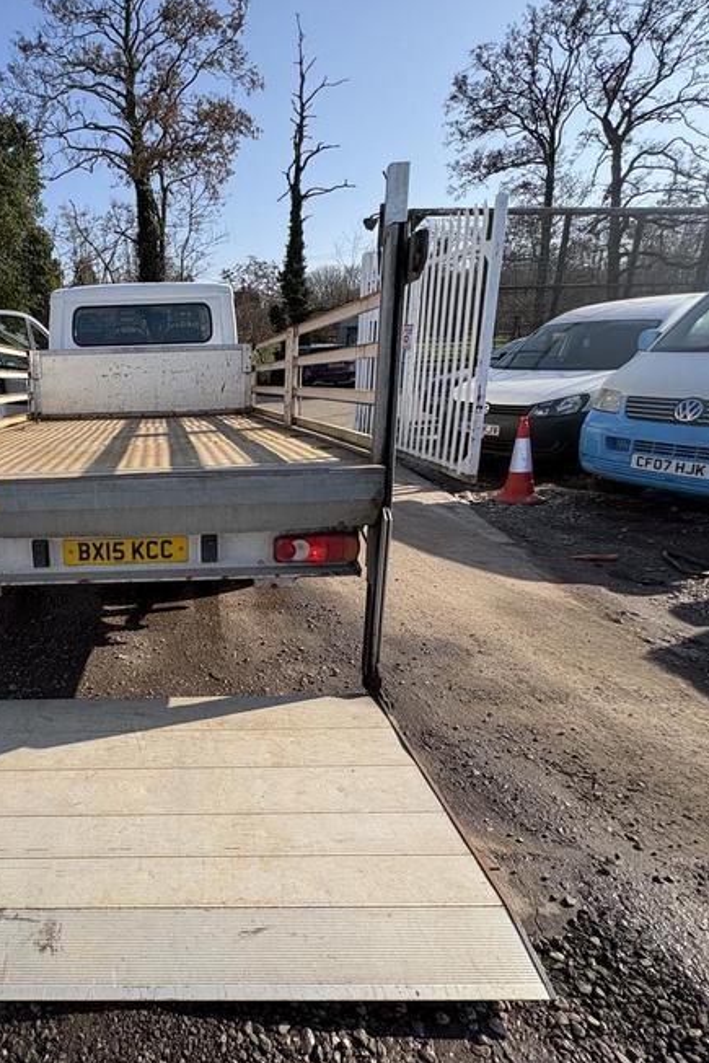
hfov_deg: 57.6
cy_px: 532
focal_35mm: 20
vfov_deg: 84.0
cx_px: 147
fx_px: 590
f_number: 2.2
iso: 50
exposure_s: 1/1048
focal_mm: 2.22
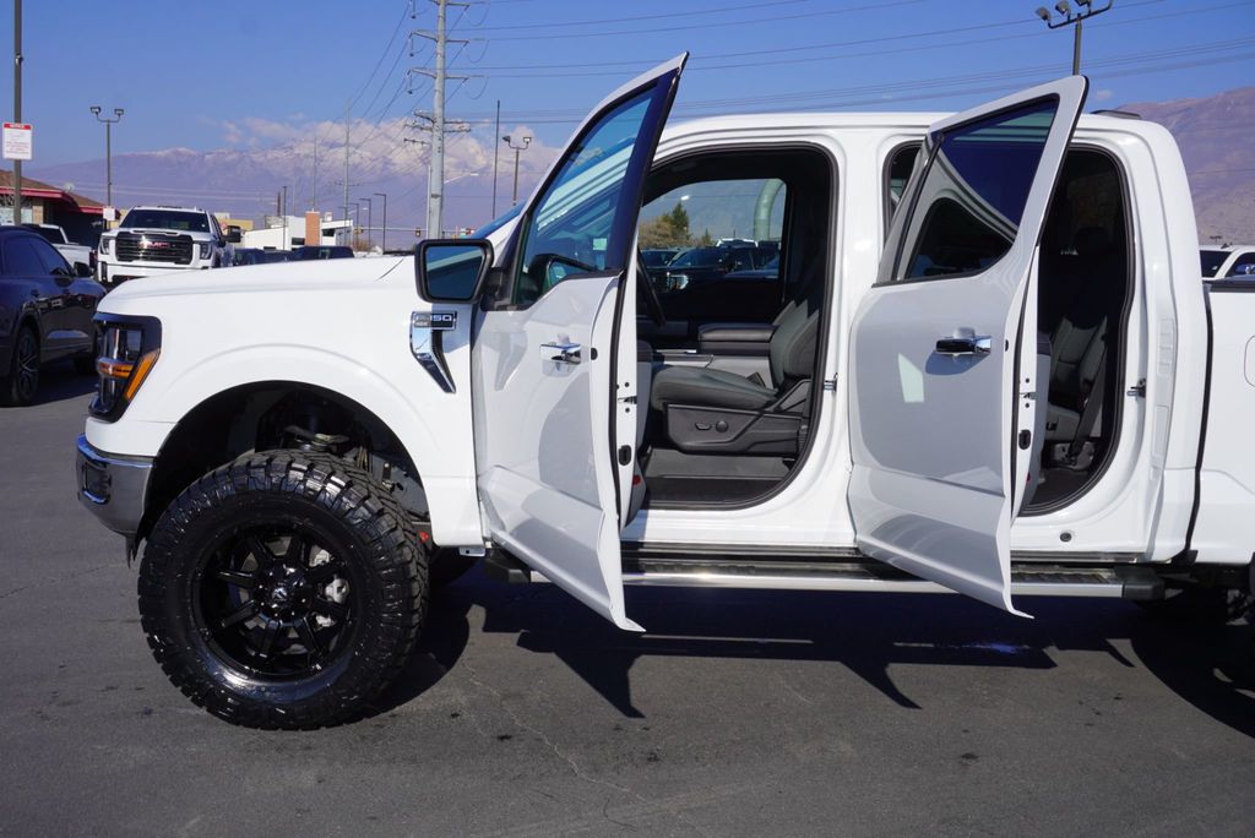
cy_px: 419
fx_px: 1308
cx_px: 628
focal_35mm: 38
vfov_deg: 35.5
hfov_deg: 51.3
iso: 100
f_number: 11
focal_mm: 25
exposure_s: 1/250
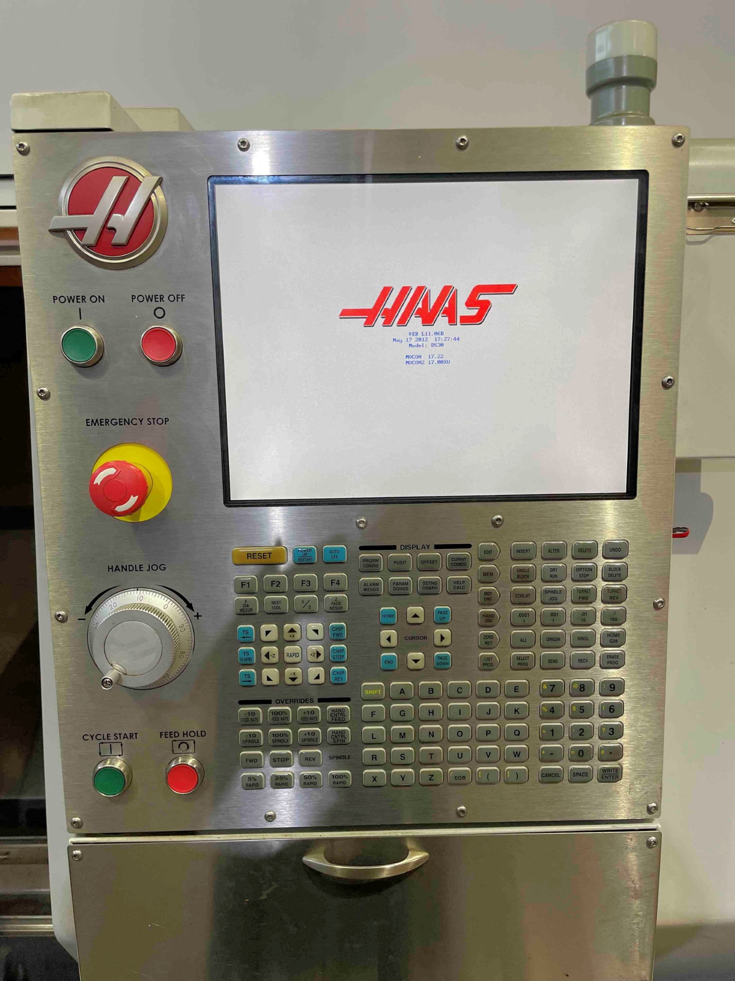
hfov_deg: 53.0
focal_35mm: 26
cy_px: 490
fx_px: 736
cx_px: 368
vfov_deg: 67.3
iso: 125
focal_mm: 4.2
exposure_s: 1/100
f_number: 1.6
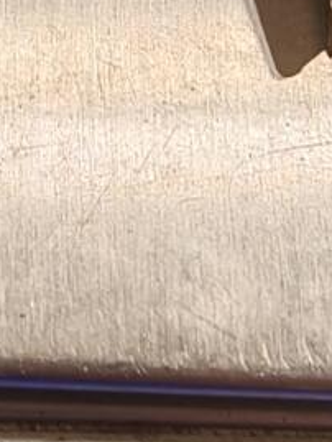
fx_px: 1968
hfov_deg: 9.6
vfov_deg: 12.6
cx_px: 261
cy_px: 480
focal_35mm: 154
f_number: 2
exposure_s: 1/54.4
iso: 160
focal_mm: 2.32
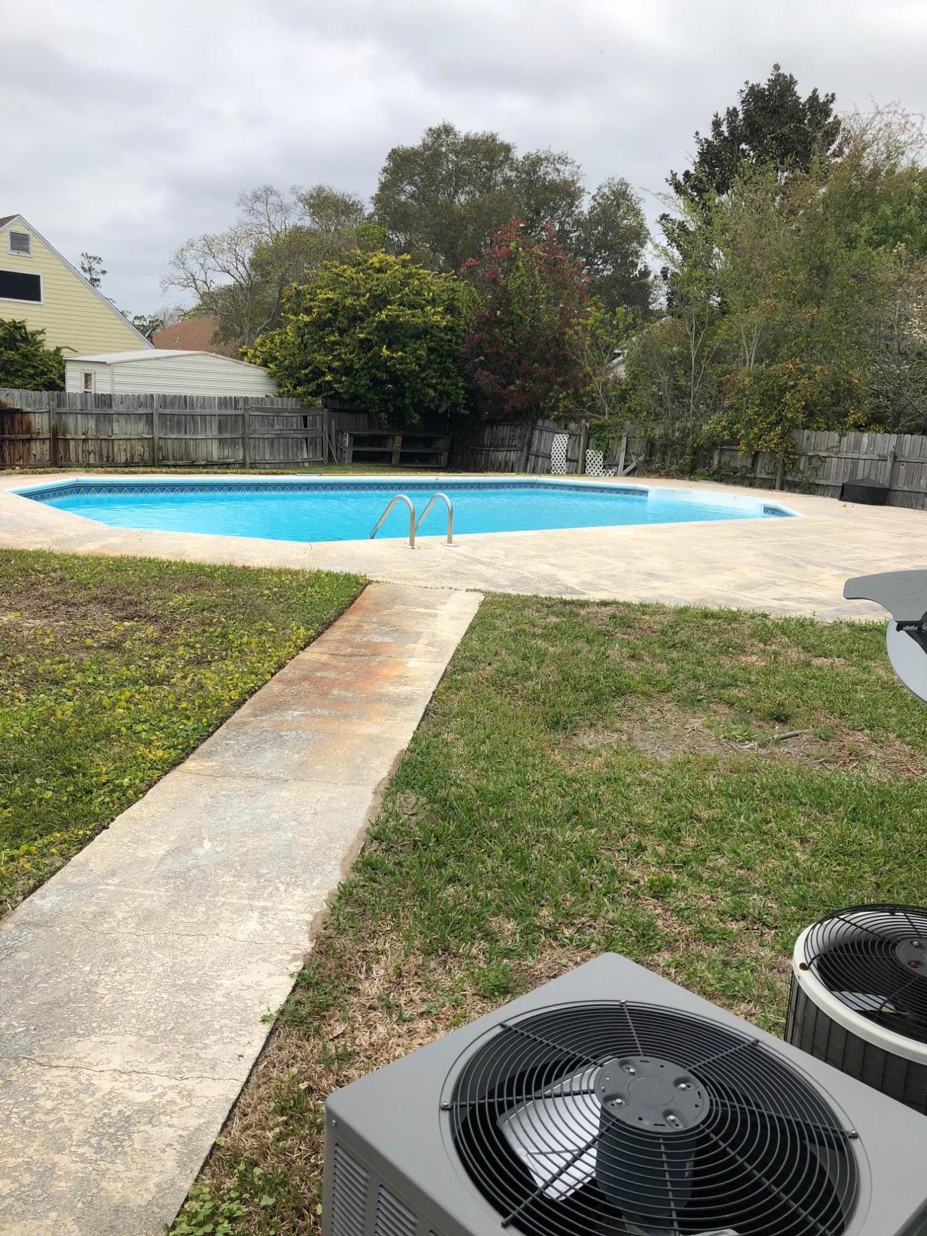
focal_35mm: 28
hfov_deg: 49.7
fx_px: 1000
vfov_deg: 63.4
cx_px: 464
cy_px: 618
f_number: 1.8
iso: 20
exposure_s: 1/979
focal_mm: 3.99
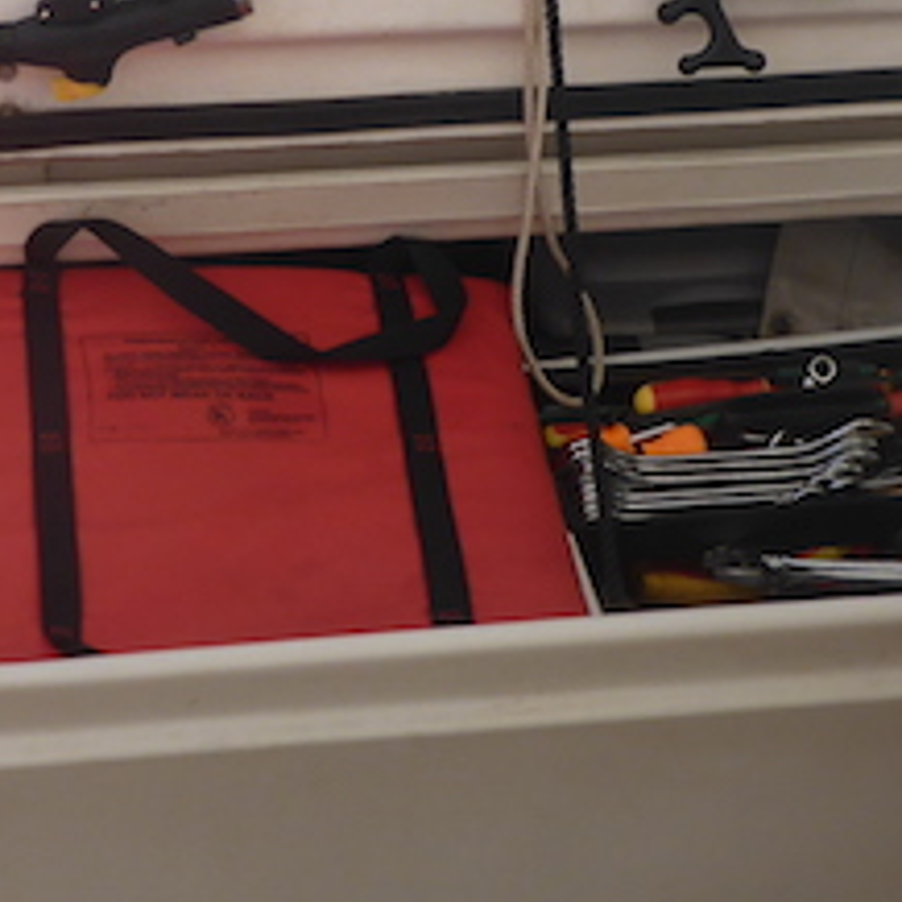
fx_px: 2683
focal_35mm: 91
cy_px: 157
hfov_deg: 19.1
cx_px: 348
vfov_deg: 18.9
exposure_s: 1/800
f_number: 3.3
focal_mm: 4.9
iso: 100
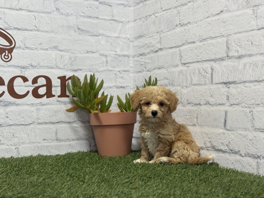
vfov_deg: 28.0
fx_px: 397
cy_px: 99
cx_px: 132
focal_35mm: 52
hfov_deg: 36.8
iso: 50
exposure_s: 1/69
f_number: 1.6
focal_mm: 5.96
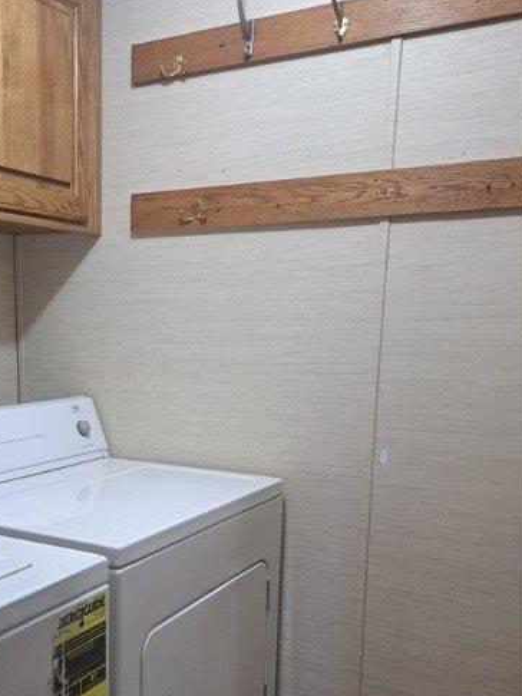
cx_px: 116
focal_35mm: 38
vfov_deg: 48.3
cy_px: 455
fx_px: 764
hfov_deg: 36.6
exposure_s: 1/60
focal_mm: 5.23
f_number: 1.8
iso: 160
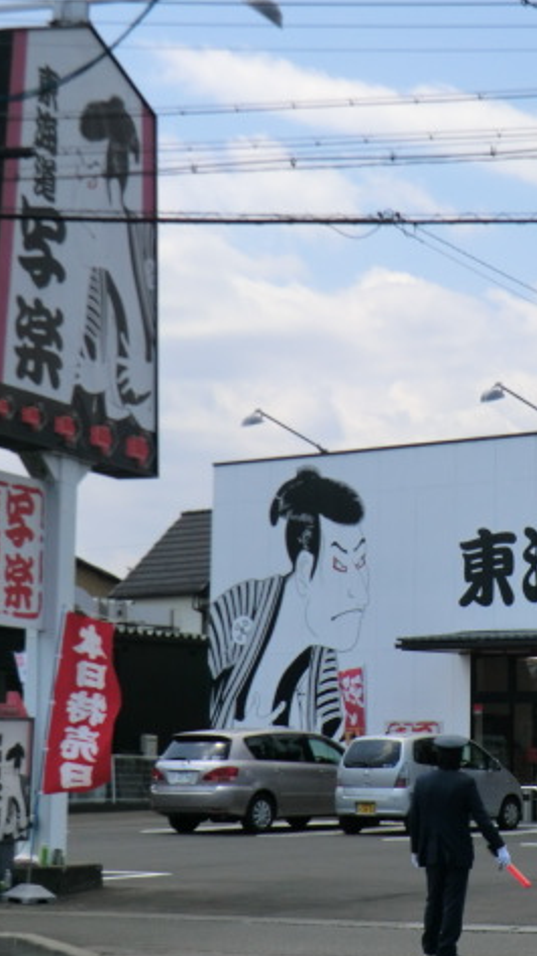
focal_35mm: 81
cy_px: 481
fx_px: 2051
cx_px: 507
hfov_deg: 14.7
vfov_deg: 26.2
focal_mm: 9.8
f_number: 4.2
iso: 80
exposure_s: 1/1000
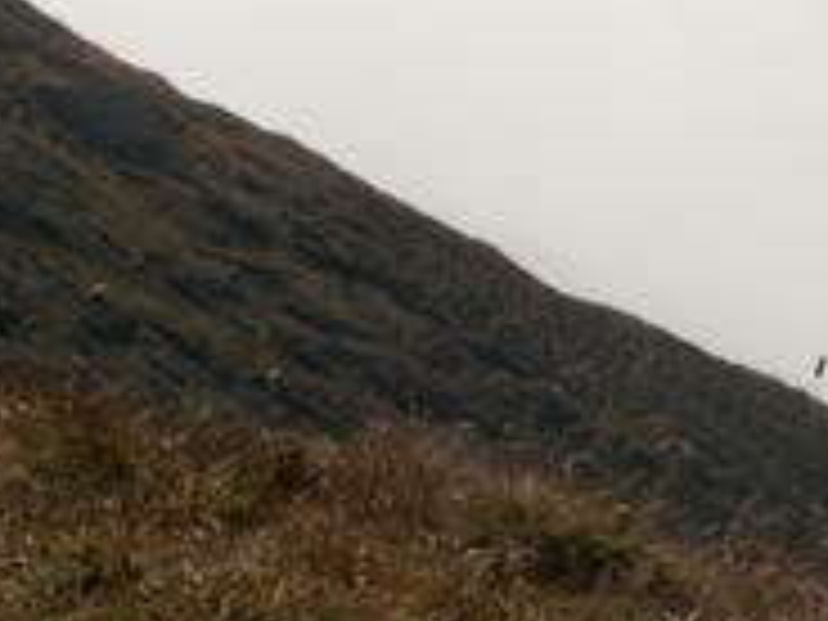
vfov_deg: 3.7
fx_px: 9544
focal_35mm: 399
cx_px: 1332
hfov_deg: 4.9
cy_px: 680
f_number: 5.6
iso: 50
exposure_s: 1/1000
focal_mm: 18.85
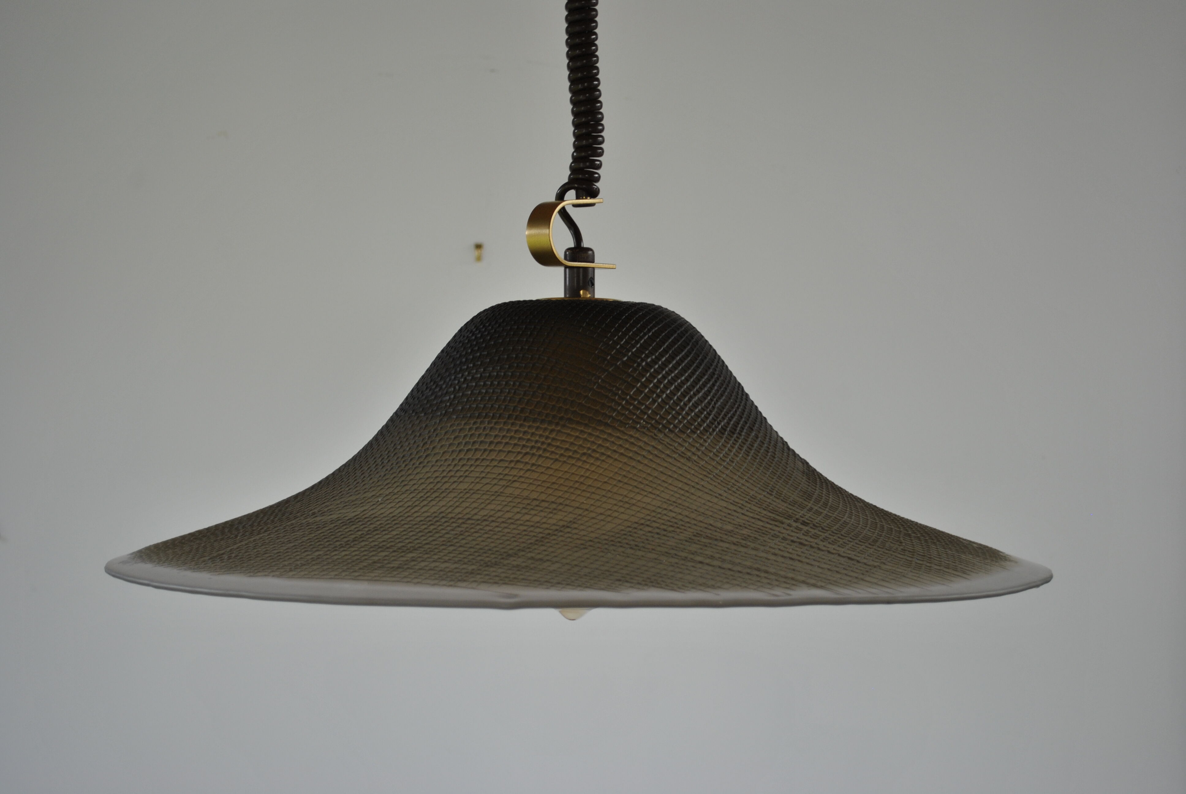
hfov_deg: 33.4
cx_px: 593
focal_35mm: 60
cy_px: 397
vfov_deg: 22.7
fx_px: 1979
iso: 200
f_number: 5.3
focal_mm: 40
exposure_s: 1/60
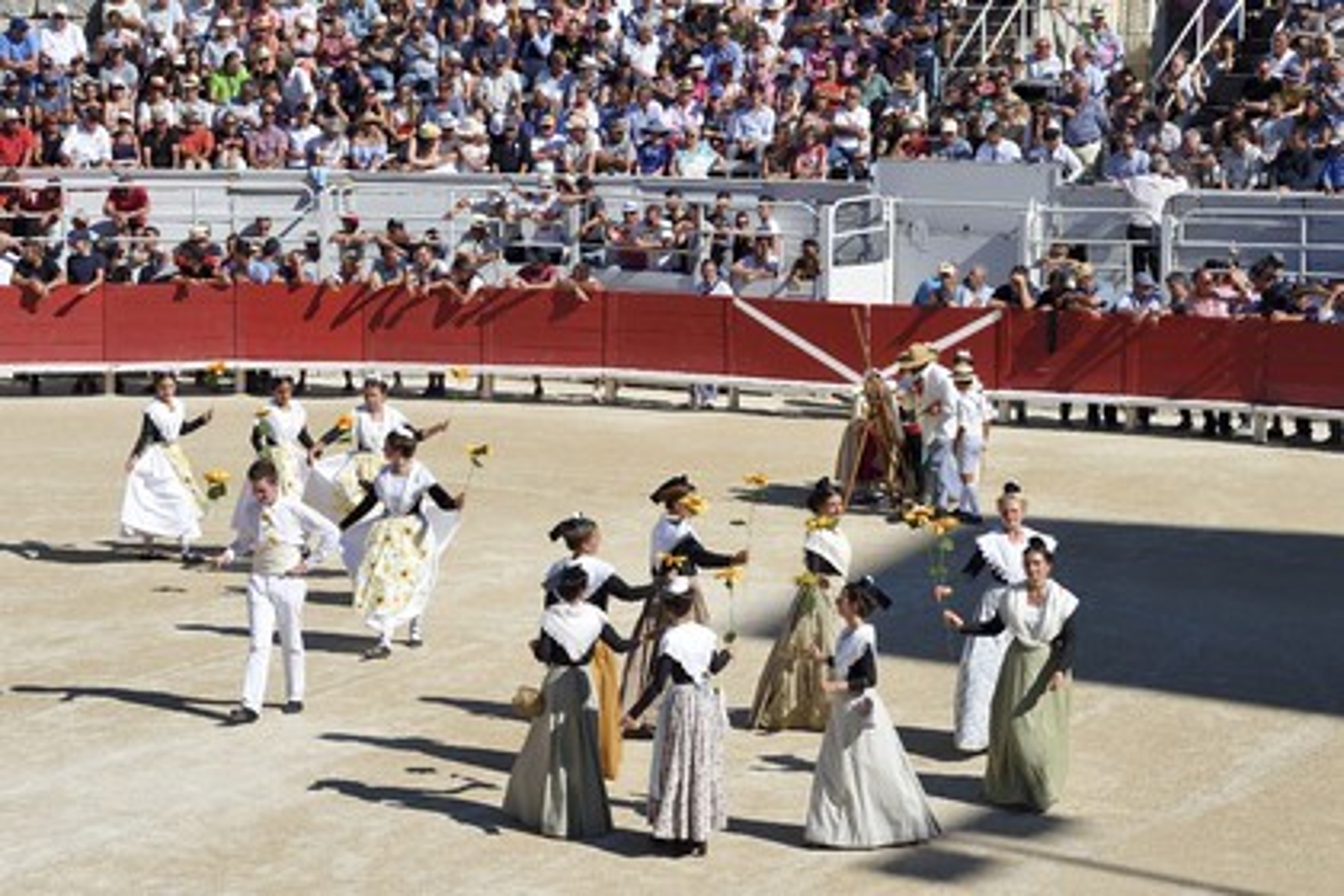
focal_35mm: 120
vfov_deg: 11.4
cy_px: 448
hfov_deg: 17.1
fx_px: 4480
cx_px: 672
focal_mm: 120
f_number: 11
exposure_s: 1/400
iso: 200
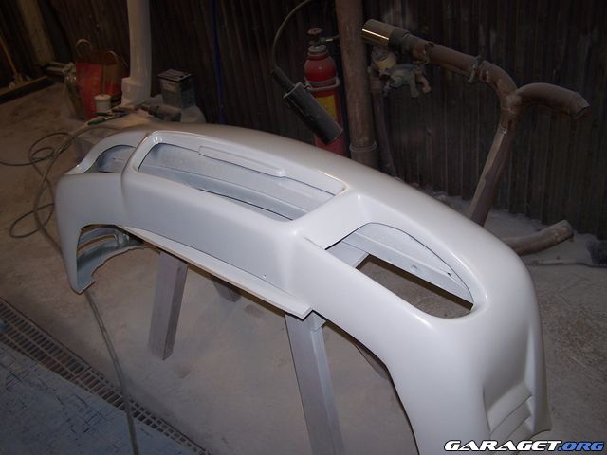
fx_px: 666
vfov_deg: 37.7
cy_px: 228
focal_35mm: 38
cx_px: 304
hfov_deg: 49.0
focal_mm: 6.3
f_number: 2.8
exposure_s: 1/60
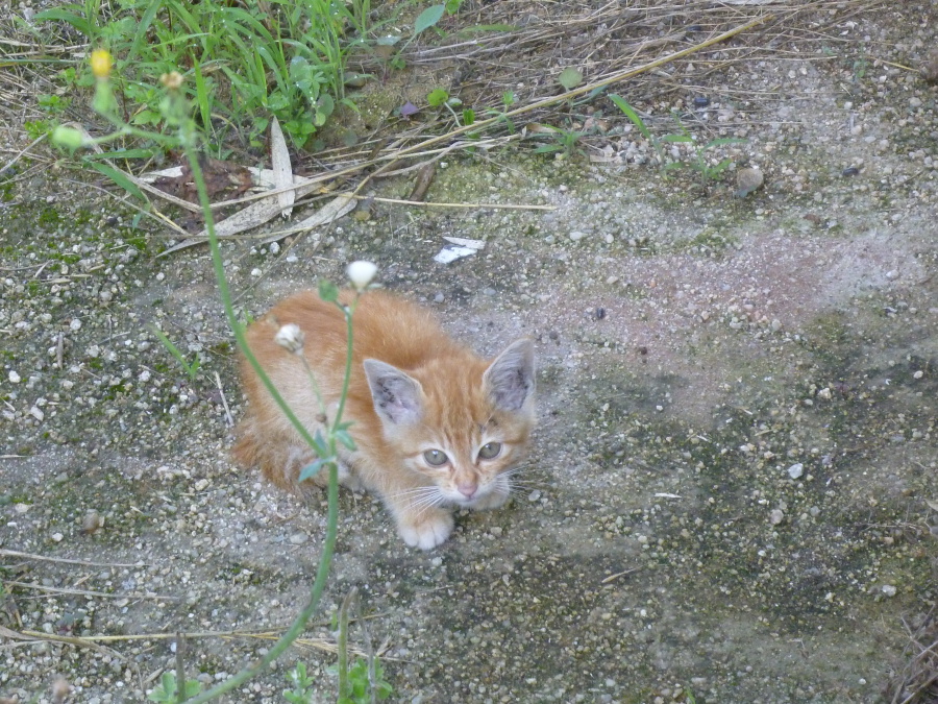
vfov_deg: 9.2
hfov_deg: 12.2
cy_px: 352
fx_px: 4390
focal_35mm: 162
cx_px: 469
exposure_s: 1/50
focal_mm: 22.5
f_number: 5.9
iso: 400
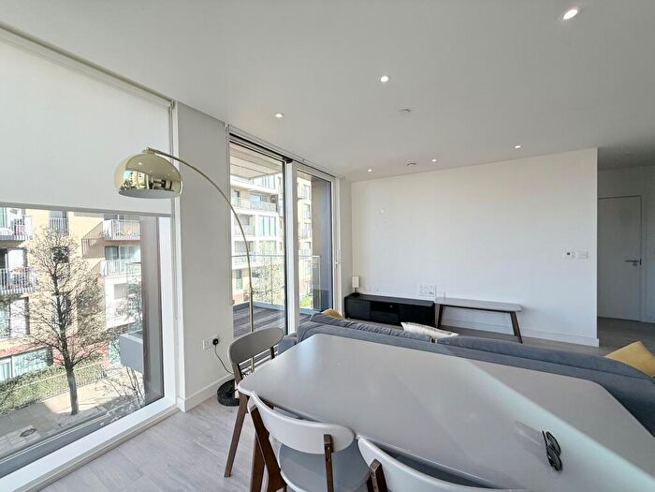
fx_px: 265
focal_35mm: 14
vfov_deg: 85.7
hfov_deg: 102.1
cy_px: 246
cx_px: 328
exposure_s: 1/308
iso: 64
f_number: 2.2
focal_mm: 2.22
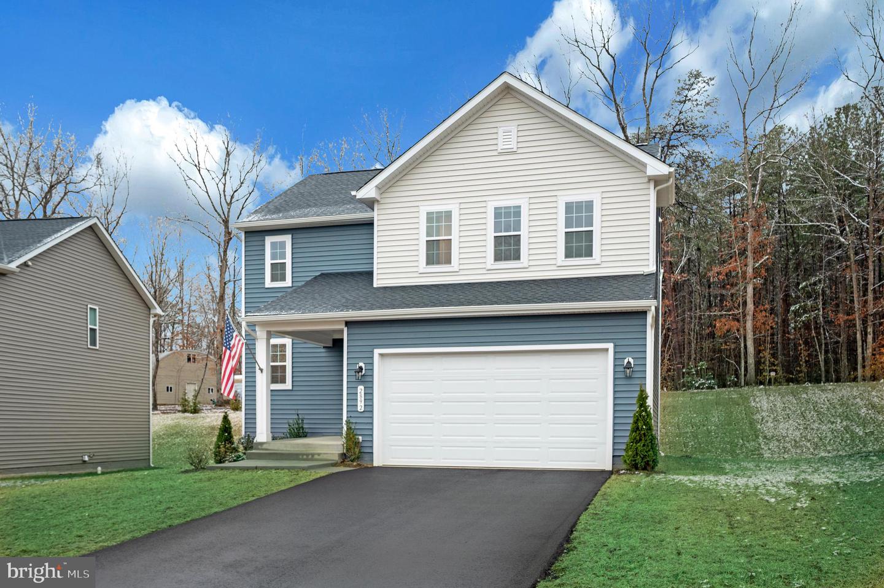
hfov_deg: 62.0
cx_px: 442
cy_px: 294
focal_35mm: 30
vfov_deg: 43.5
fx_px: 736
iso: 140
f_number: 5.6
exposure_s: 1/250
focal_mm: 30
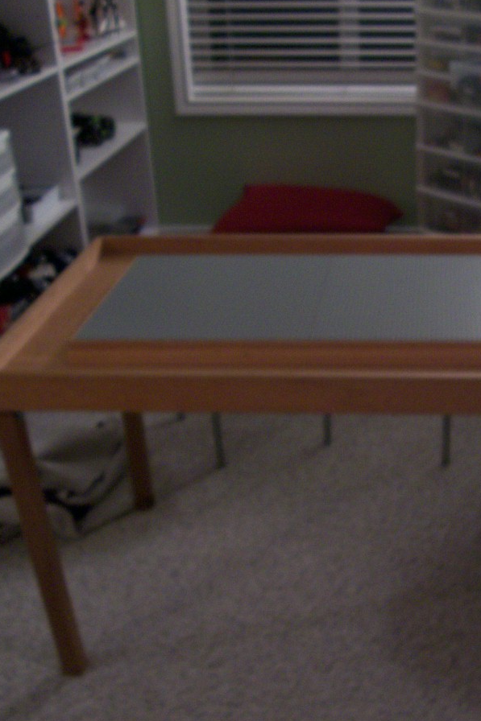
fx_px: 962
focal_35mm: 48
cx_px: 433
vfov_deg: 41.1
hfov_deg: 27.1
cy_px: 357
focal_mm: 5.6
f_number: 2.7
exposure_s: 1/8
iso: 160
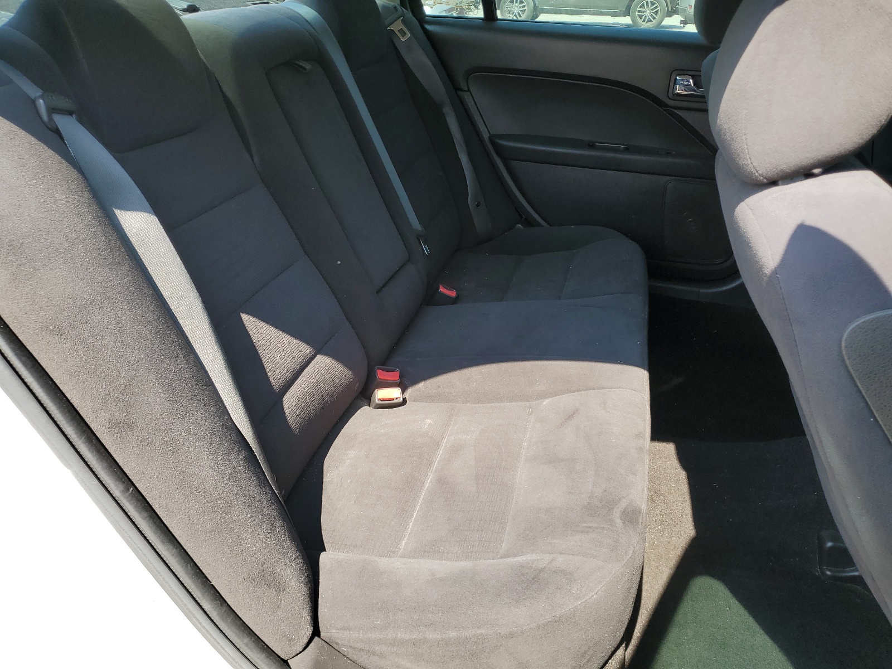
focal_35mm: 26
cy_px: 334
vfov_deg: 53.1
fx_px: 670
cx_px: 446
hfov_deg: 67.3
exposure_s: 1/455
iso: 50
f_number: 1.5
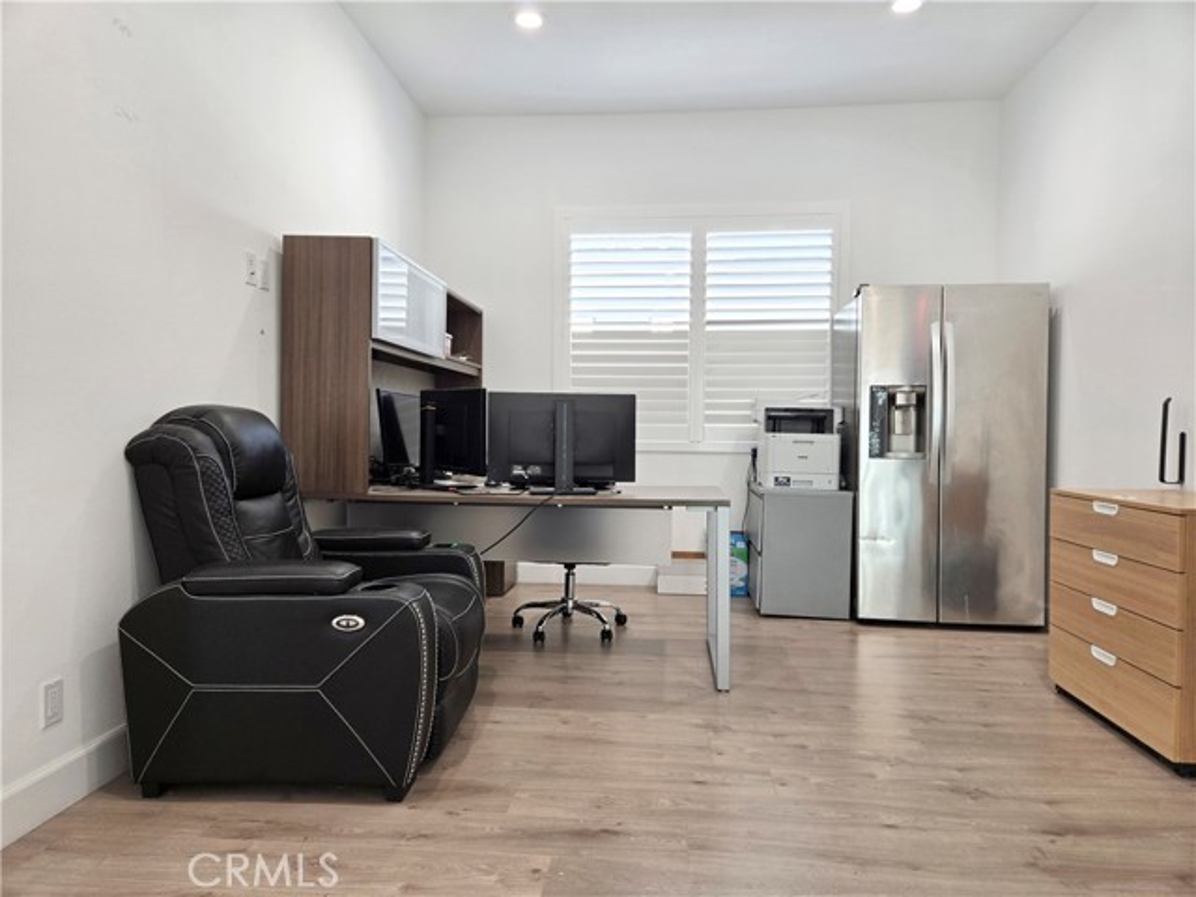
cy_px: 448
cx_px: 598
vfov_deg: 58.9
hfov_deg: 73.9
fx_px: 795
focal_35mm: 23
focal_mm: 5.4
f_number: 1.8
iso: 64
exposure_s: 1/120
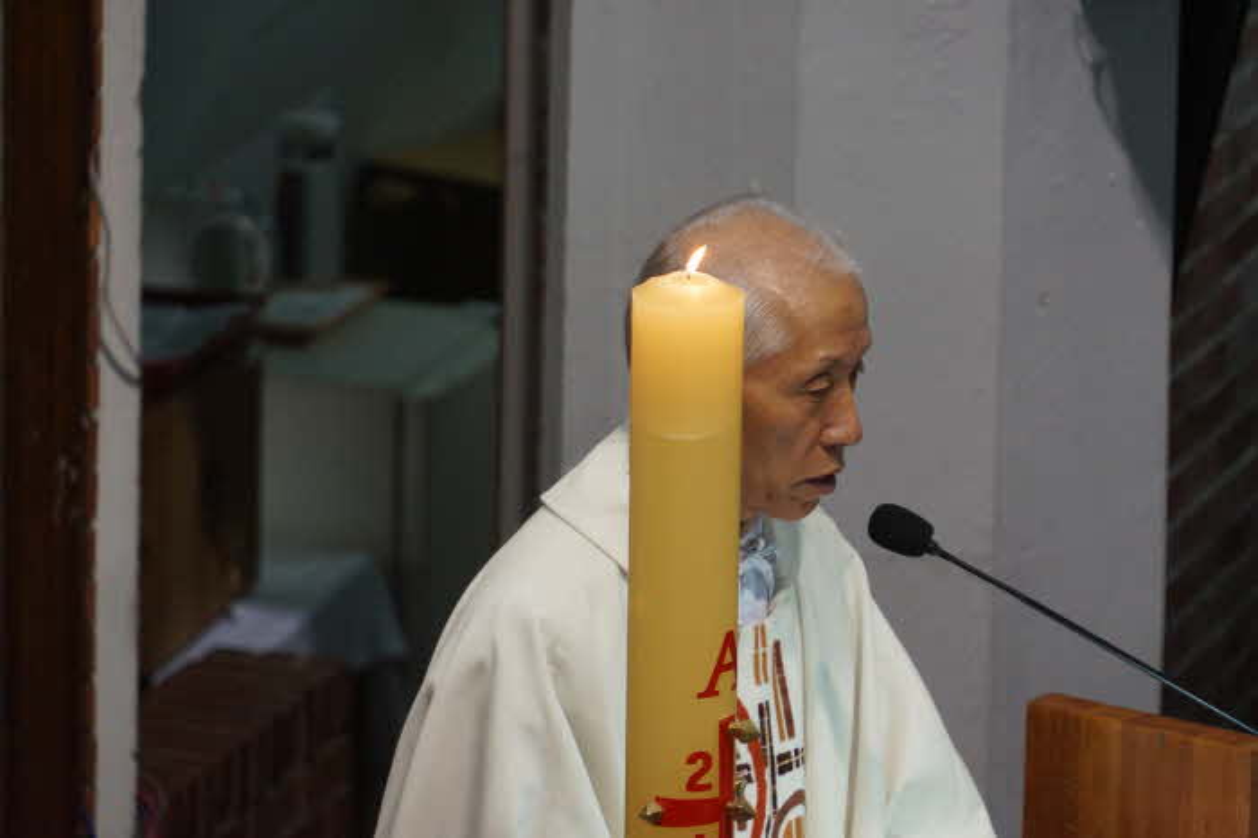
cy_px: 419
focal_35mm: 300
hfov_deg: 6.9
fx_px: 10478
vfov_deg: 4.6
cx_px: 629
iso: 1250
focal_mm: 200
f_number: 6.3
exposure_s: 1/60
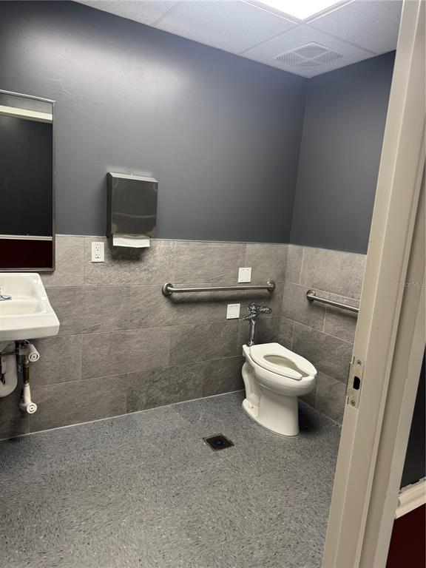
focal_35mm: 24
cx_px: 213
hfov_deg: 56.8
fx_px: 394
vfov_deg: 71.6
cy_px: 284
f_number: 1.78
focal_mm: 6.76
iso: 125
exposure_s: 1/60
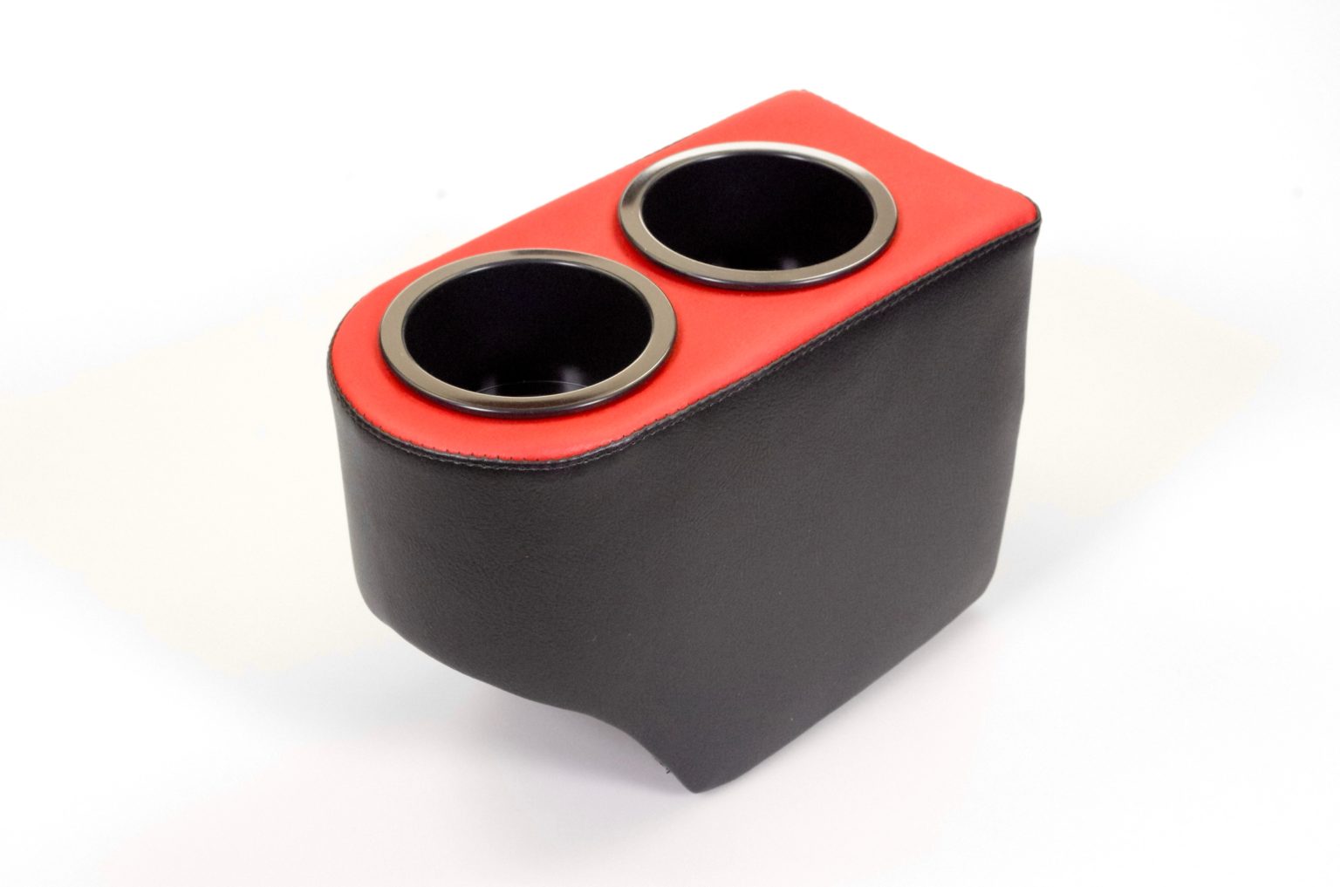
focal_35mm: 68
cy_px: 444
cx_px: 670
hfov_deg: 29.9
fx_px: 2507
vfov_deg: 20.1
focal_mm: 45
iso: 6400
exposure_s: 1/80
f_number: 11
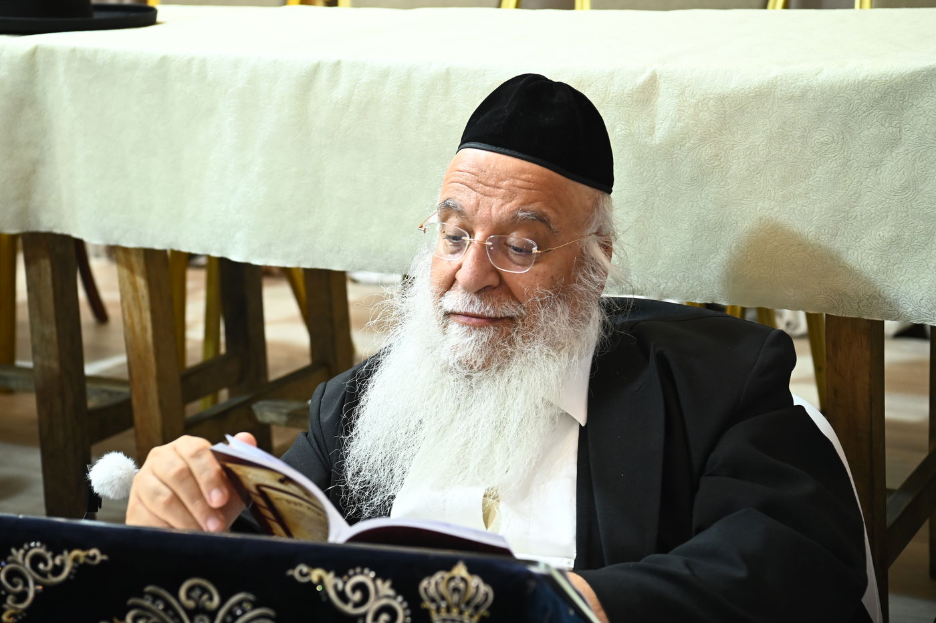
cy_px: 312
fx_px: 1819
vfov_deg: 19.4
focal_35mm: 70
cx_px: 468
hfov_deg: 28.9
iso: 1600
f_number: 5
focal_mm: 70
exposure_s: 1/125
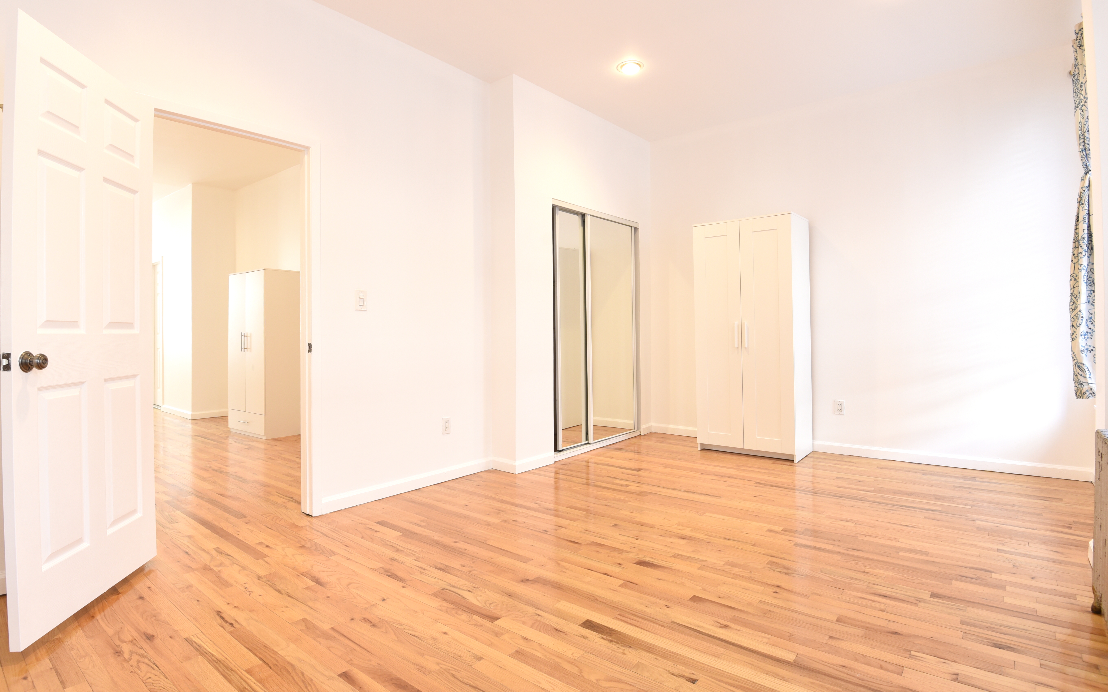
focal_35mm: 18
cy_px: 320
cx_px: 541
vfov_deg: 64.9
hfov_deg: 91.1
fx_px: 544
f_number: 7.1
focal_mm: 17
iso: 640
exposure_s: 1/15
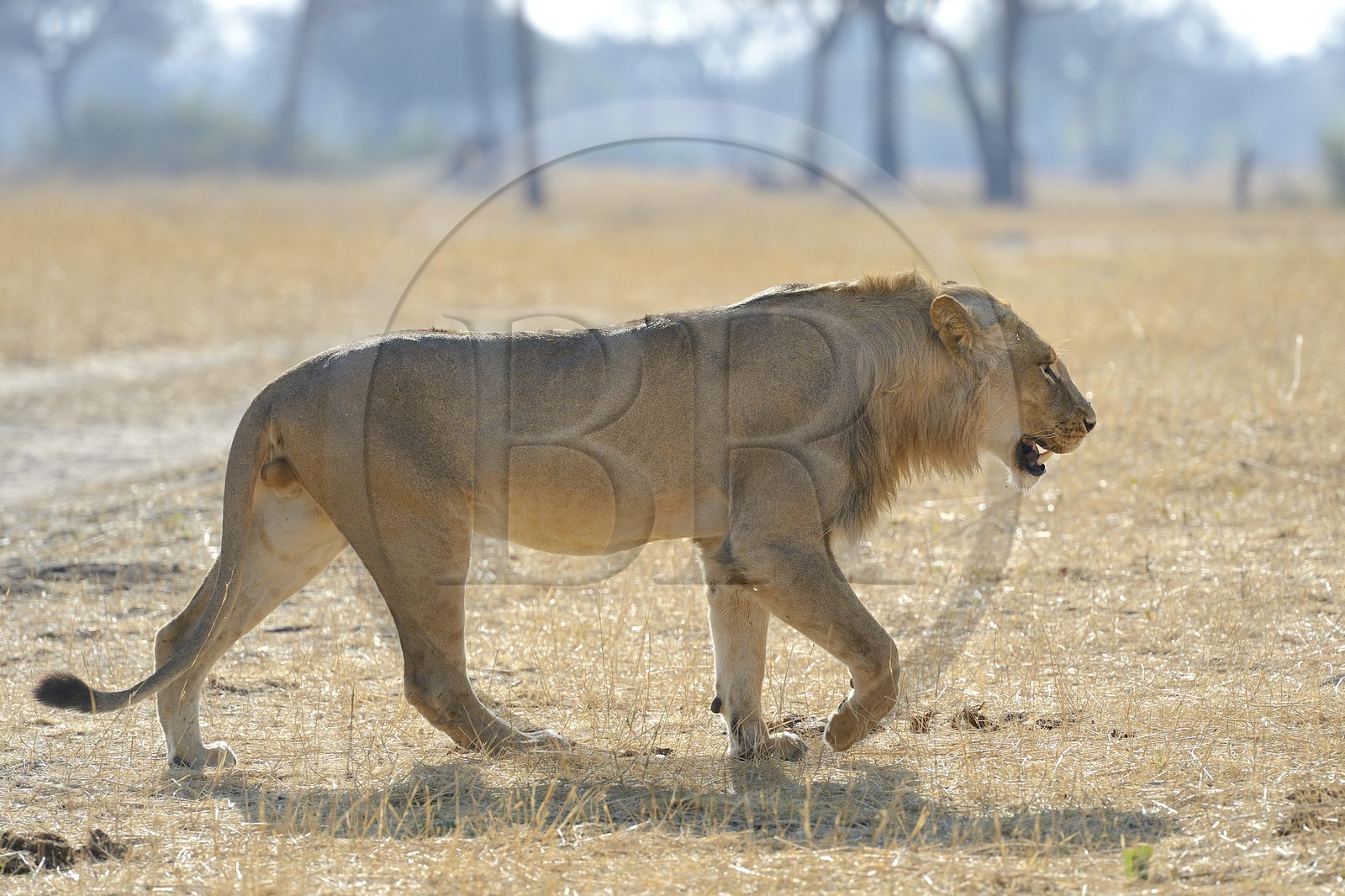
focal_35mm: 280
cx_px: 672
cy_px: 448
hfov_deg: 7.4
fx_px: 10458
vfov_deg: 4.9
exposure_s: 1/2000
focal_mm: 280
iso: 400
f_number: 4.5
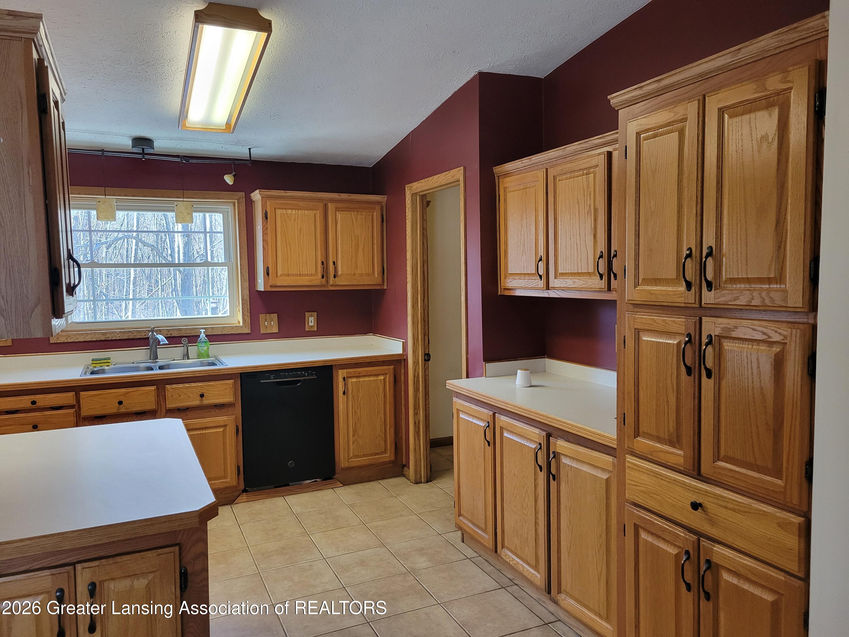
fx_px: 638
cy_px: 318
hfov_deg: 67.3
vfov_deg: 53.1
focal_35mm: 26
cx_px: 424
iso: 250
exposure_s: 1/120
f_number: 1.8
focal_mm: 5.4
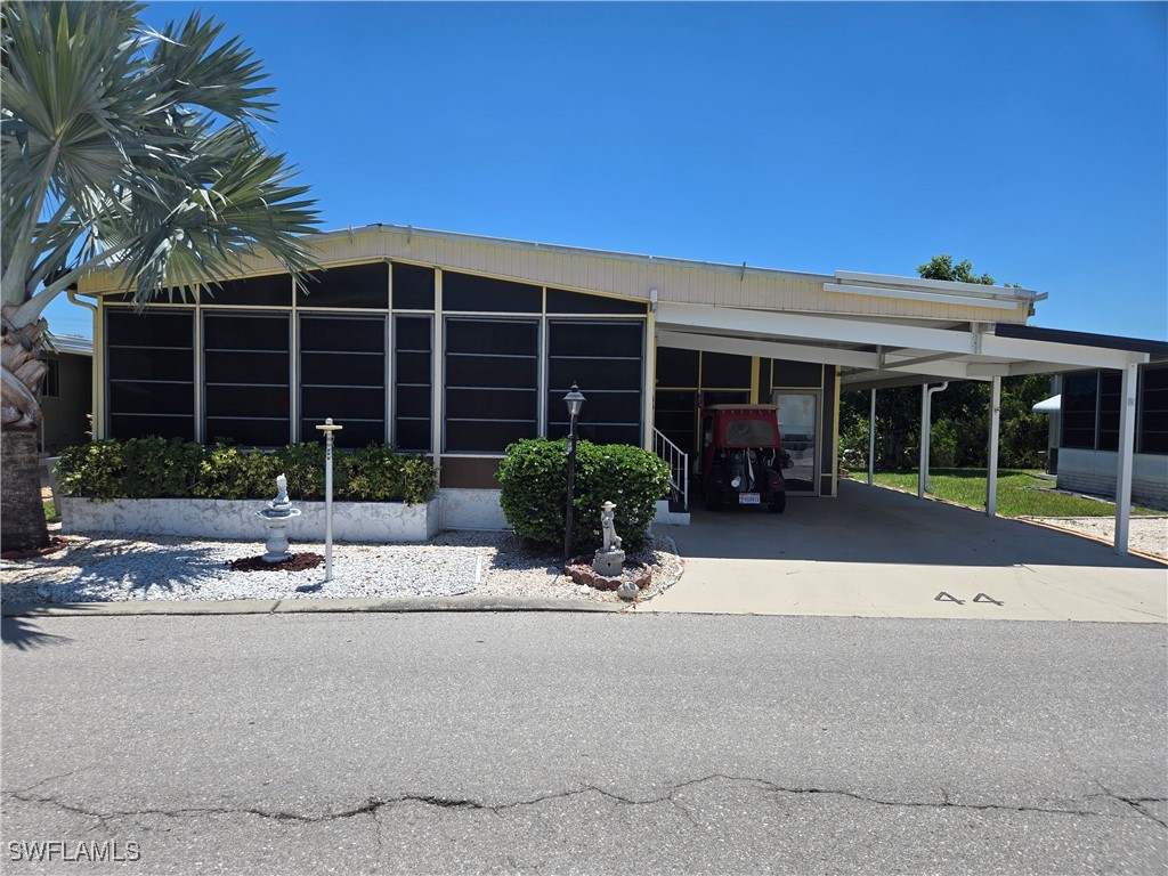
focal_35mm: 23
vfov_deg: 58.9
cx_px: 584
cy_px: 438
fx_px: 776
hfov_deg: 73.9
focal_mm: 5.4
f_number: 1.8
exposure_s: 1/2175
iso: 25
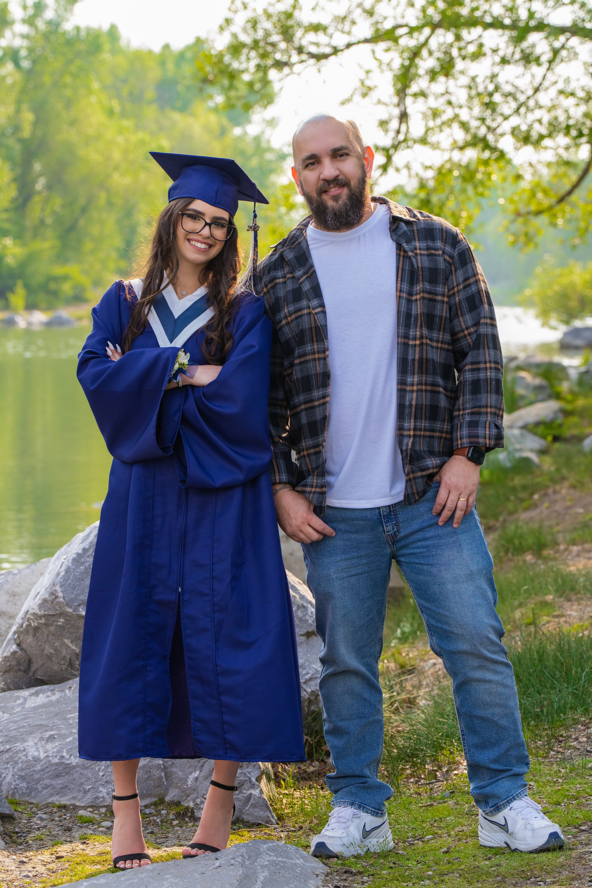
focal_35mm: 108
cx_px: 296
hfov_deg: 12.7
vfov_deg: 18.9
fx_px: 2664
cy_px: 444
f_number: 6.3
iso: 500
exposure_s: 1/320
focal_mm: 108
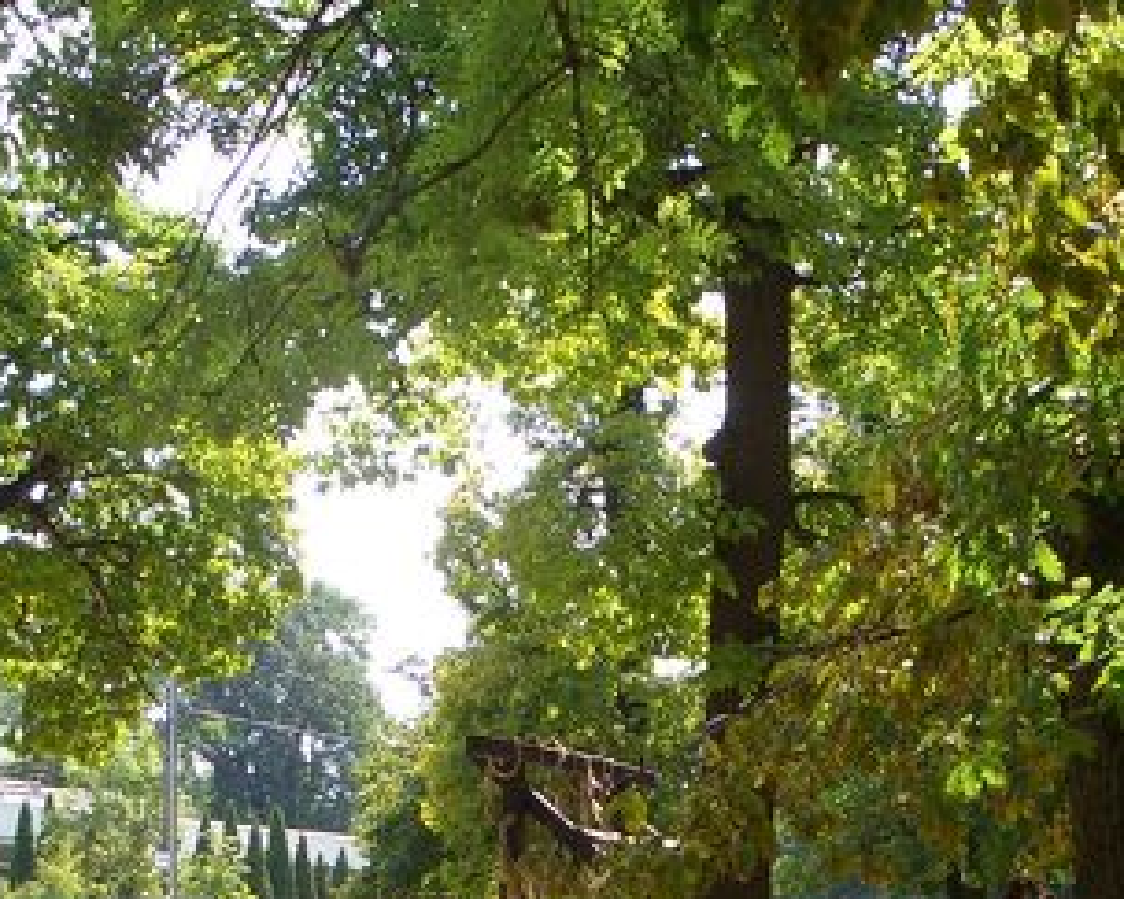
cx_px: 702
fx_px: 2428
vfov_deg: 20.3
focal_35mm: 73
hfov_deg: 26.0
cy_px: 897
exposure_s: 1/125
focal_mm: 5.8
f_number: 4.3
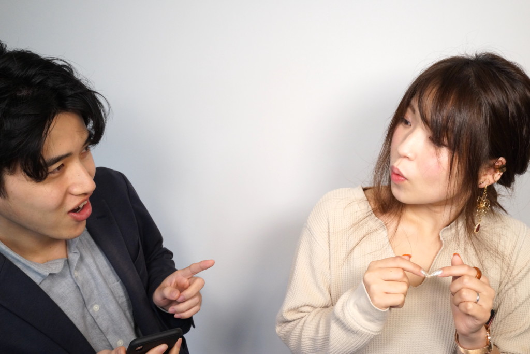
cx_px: 265
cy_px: 177
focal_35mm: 35
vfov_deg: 37.9
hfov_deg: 54.4
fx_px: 515
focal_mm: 35
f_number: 11
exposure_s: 1/160
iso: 2500
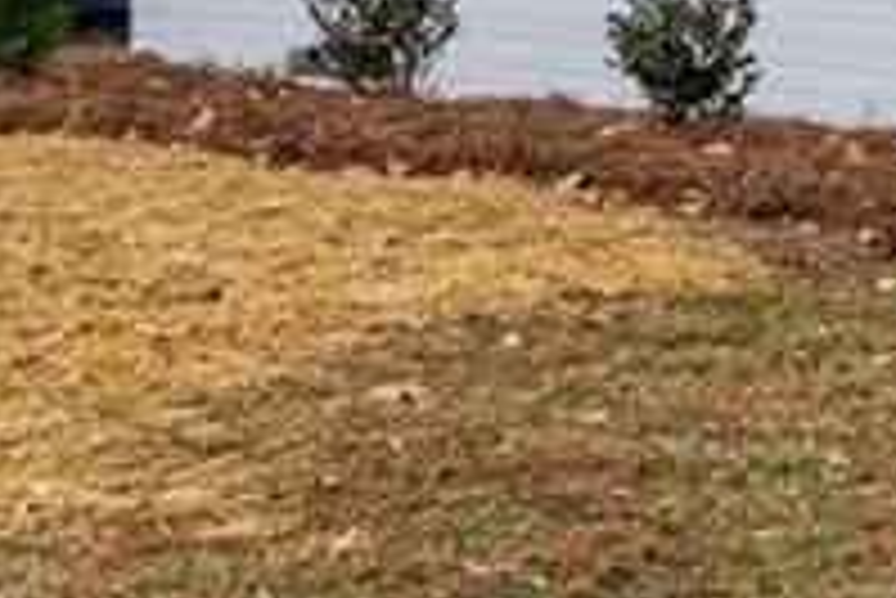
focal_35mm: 154
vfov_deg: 8.6
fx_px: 3836
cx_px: 1684
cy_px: -456
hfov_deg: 12.1
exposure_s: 1/160
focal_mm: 30
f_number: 7.1
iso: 200
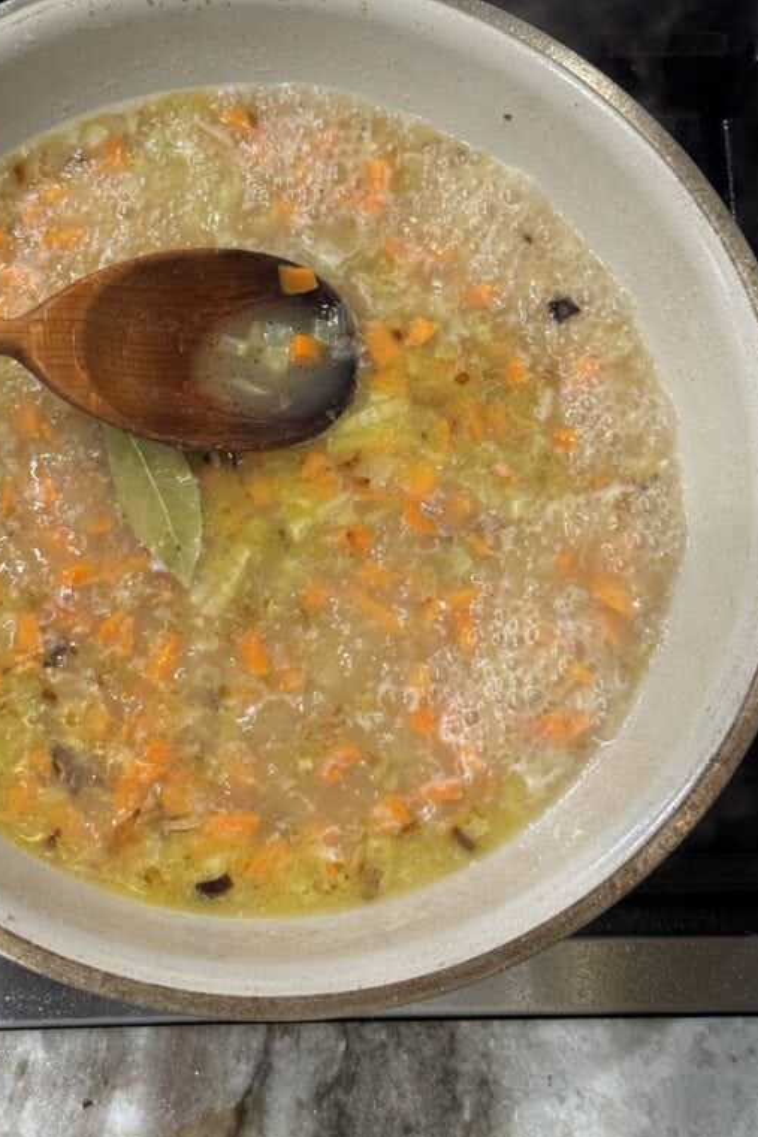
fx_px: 1991
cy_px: 453
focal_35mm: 63
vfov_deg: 31.8
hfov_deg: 21.5
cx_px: 278
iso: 200
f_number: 1.78
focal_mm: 6.76
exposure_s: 1/59
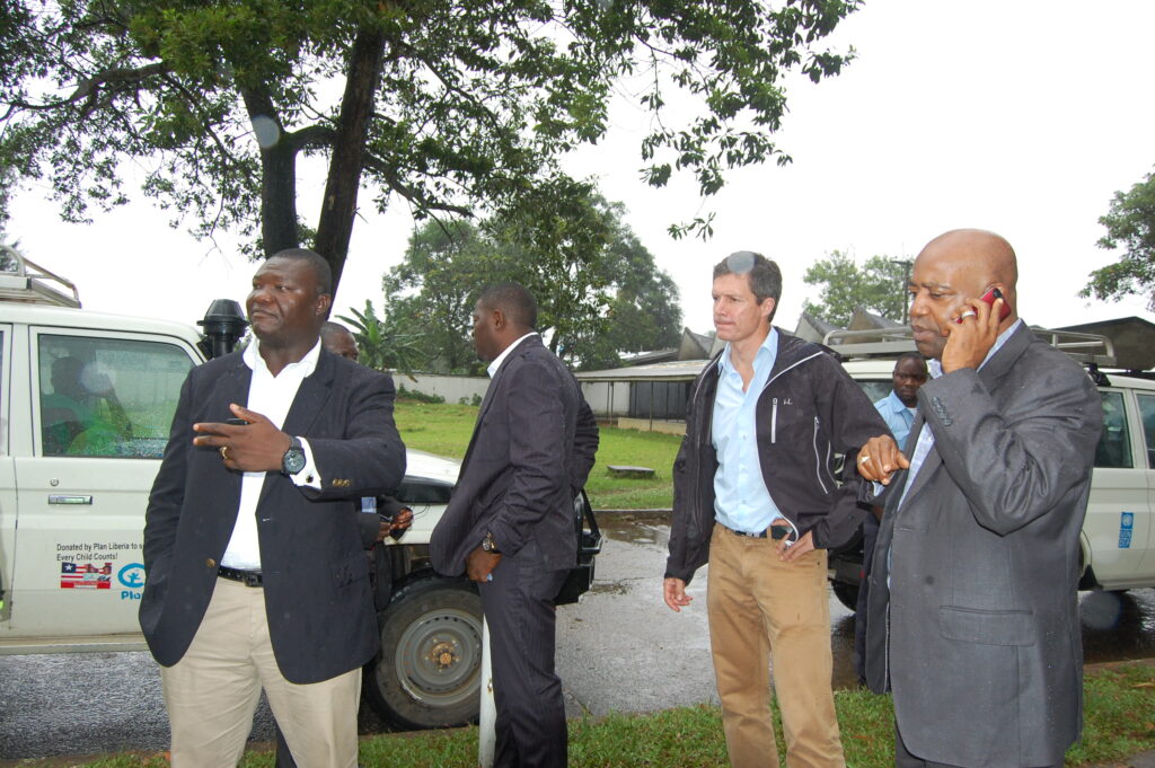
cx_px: 578
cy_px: 384
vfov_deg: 47.9
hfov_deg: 67.4
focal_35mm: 27
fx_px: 866
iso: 400
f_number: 5
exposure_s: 1/500
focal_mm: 18
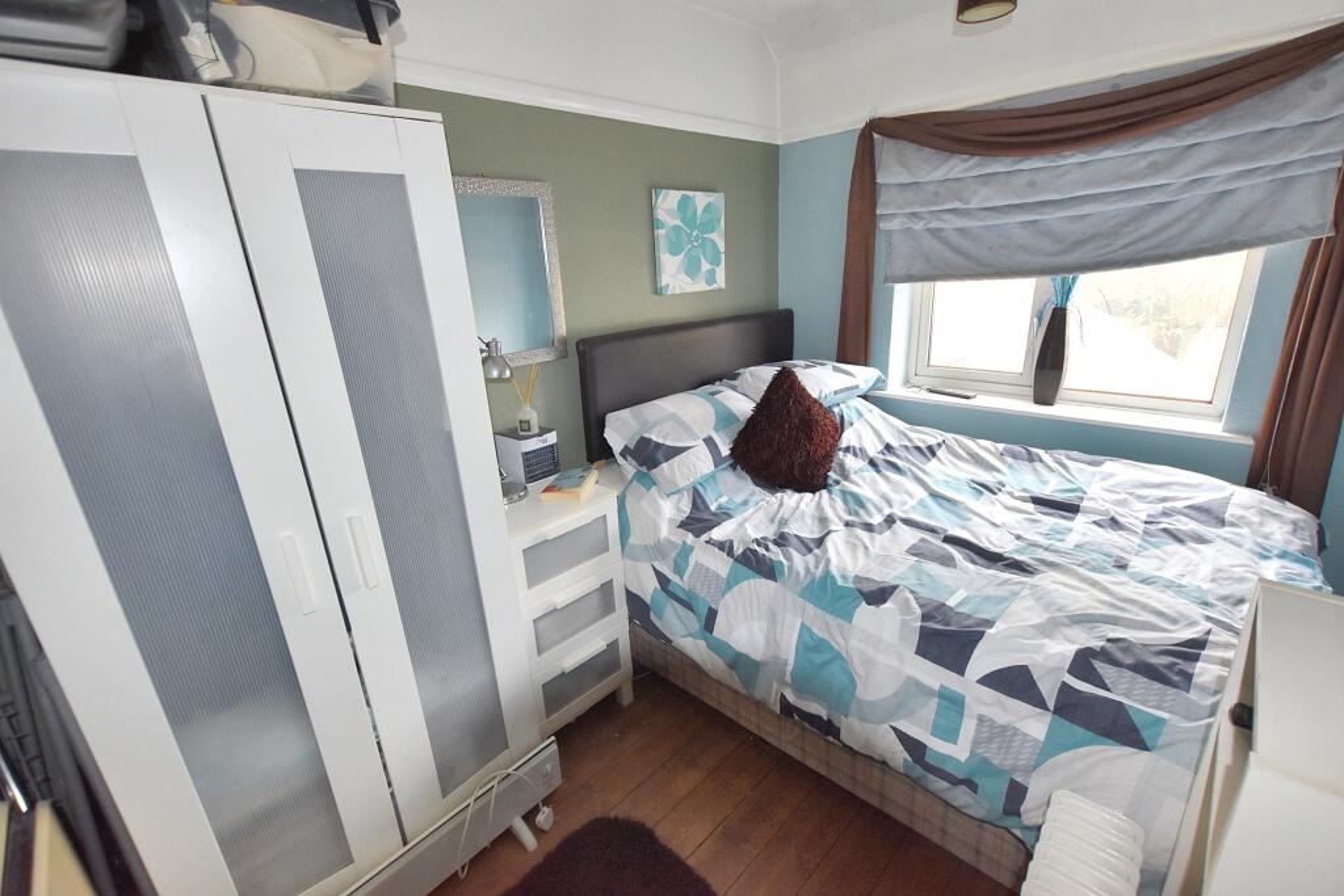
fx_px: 560
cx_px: 672
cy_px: 448
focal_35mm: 15
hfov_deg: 100.4
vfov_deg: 77.3
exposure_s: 1/200
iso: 800
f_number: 4.5
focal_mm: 10
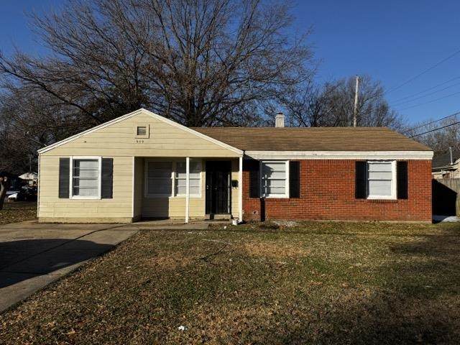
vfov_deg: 56.8
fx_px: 319
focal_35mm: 24
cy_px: 172
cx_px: 230
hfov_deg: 71.6
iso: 80
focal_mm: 6.76
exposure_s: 1/5814
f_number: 1.78
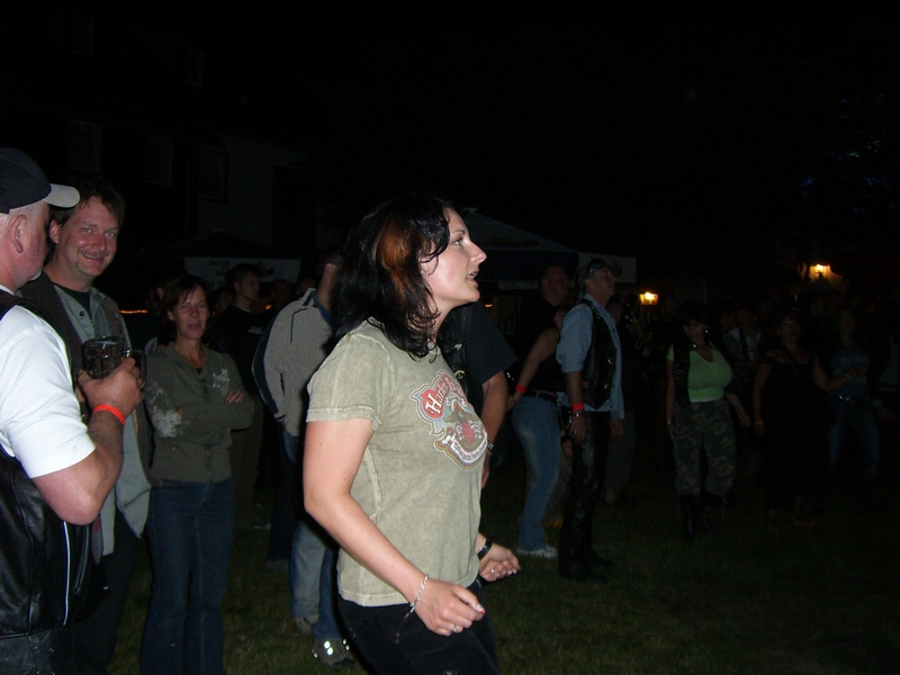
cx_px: 450
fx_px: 988
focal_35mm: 38
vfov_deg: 37.7
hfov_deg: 49.0
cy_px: 338
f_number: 2.7
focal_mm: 6.2
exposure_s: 1/60
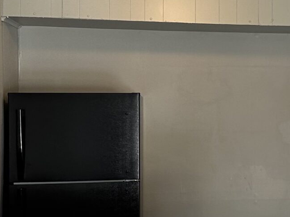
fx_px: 796
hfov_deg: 19.8
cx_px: 319
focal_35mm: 95
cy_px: 125
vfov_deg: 15.5
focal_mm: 6.86
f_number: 1.78
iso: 125
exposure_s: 1/120
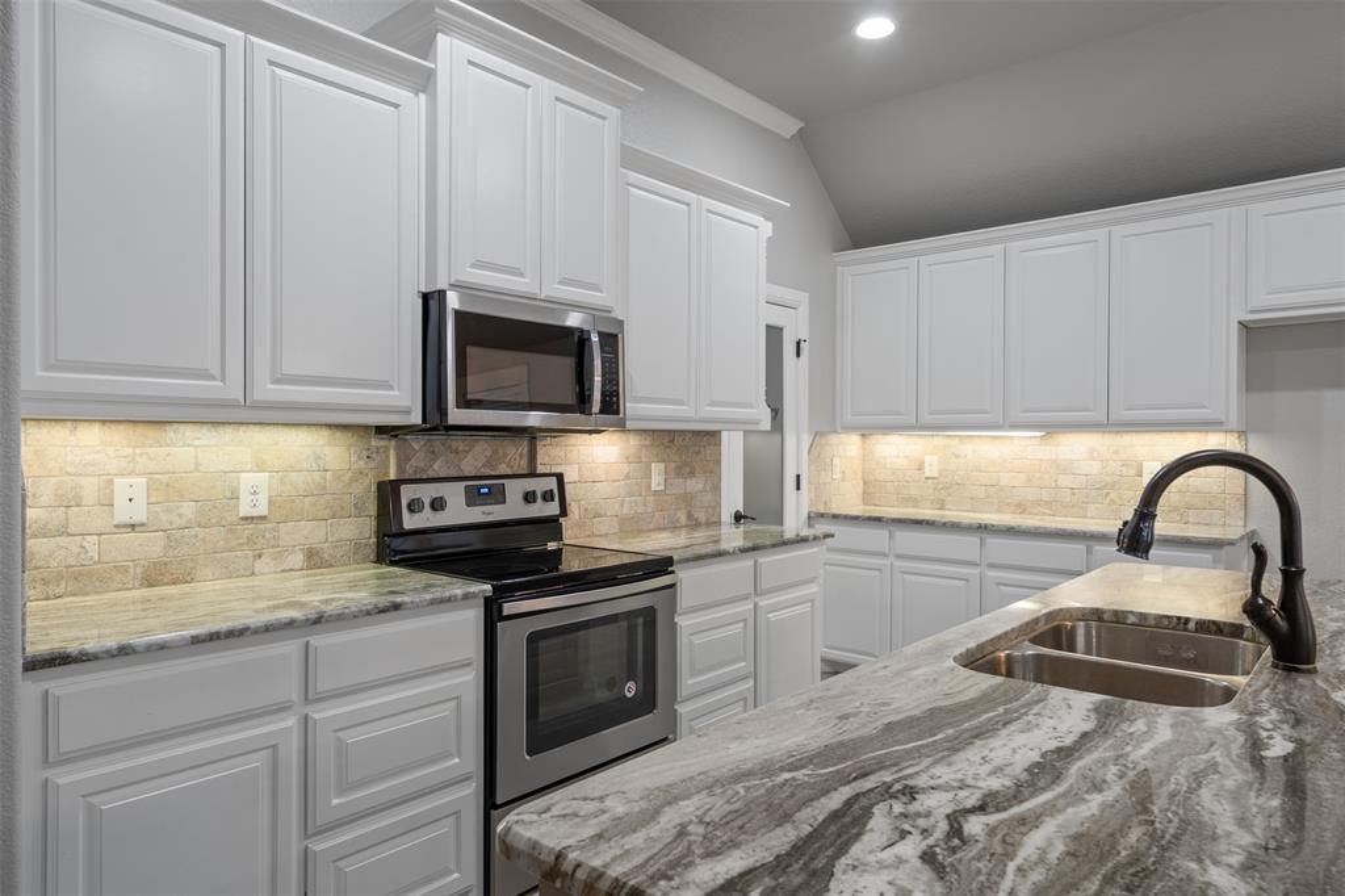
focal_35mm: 22
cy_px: 448
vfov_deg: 57.2
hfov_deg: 78.6
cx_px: 672
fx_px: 822
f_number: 9
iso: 160
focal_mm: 22
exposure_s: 1/2.5
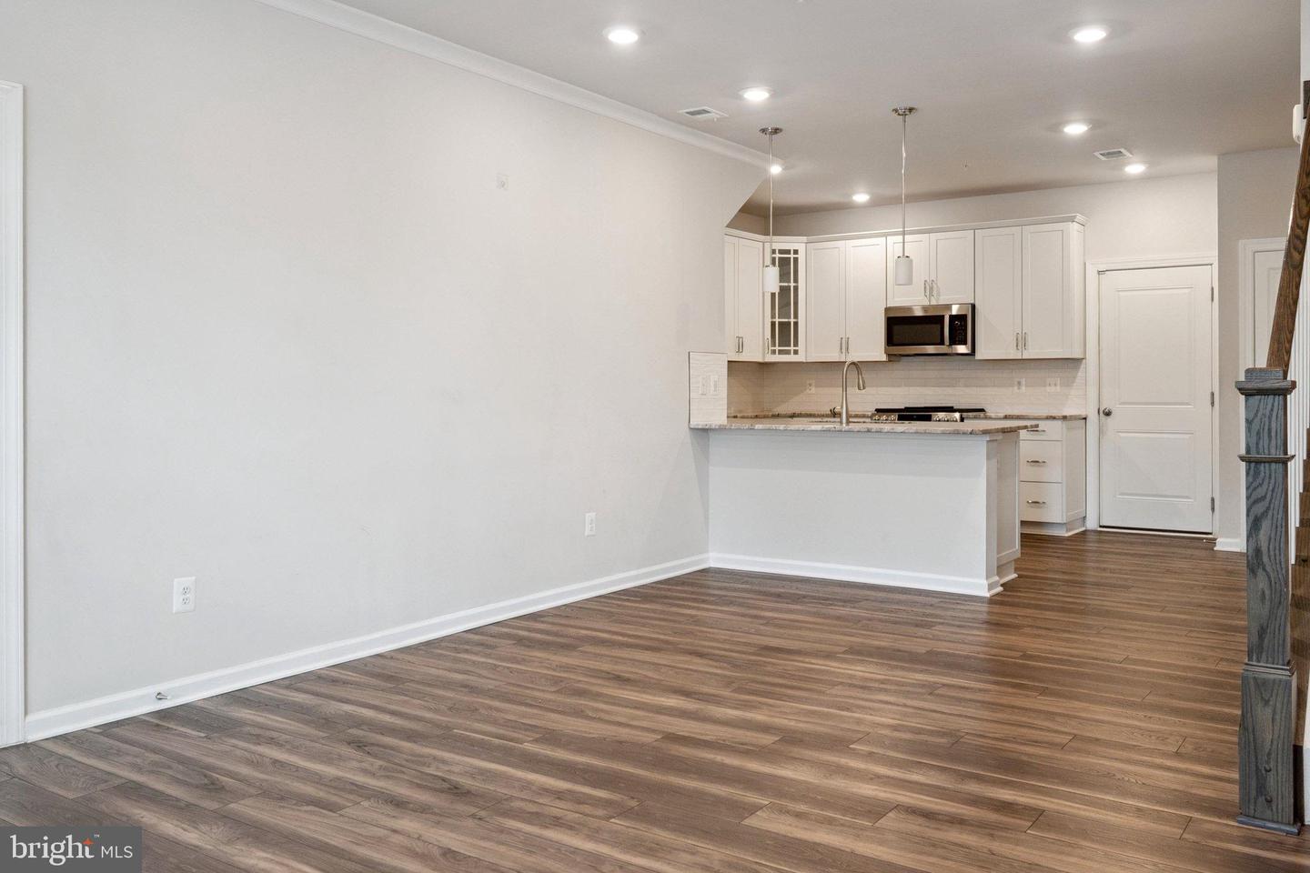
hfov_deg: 61.9
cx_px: 655
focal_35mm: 30
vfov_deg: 43.6
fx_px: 1092
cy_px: 436
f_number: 5.6
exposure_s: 1/40
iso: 400
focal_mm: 20
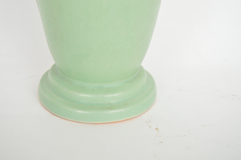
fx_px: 421
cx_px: 120
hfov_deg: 31.9
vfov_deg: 21.5
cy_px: 80
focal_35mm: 63
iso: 200
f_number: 5
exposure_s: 1/160
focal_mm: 42
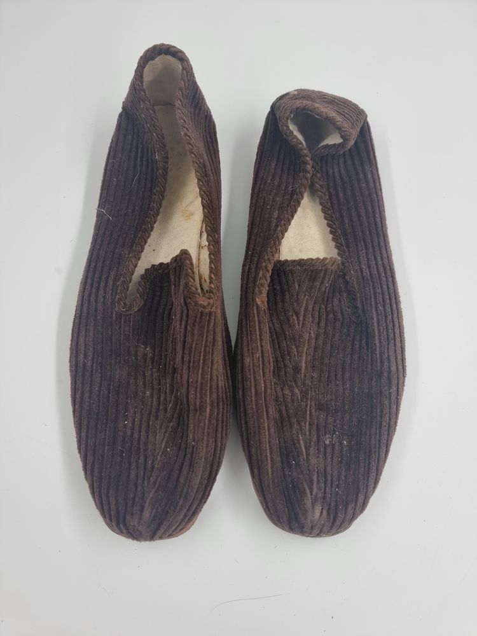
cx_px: 238
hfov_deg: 56.8
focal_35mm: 24
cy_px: 318
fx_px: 441
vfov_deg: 71.6
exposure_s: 1/100
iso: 50
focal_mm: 6.7
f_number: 1.8
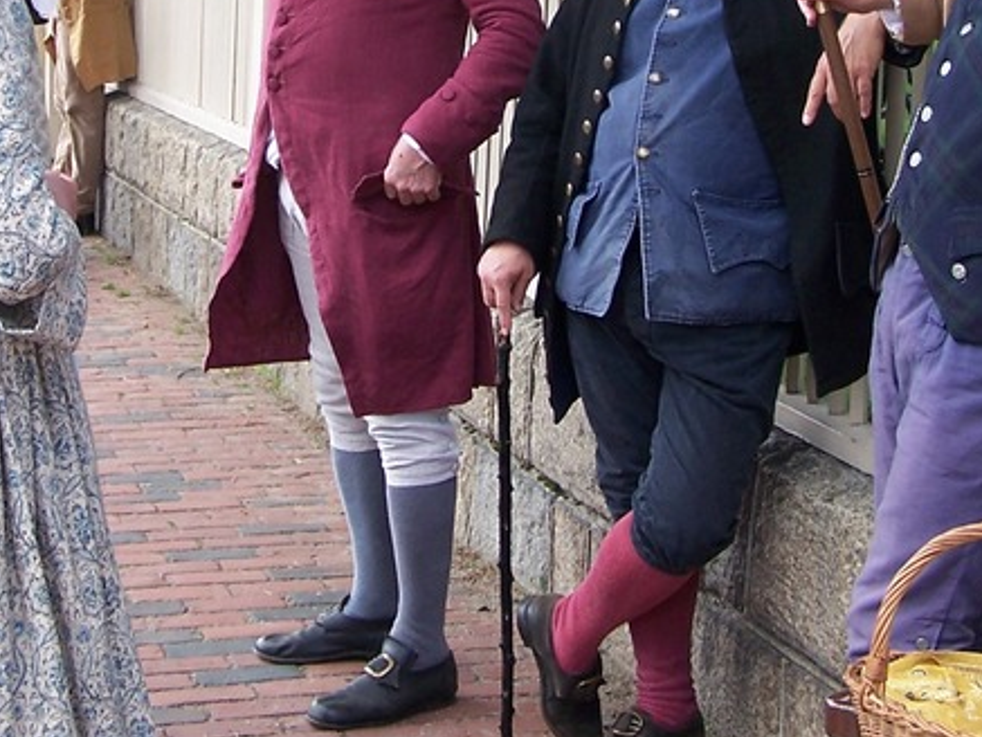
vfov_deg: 16.7
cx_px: 463
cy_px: 18
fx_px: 2469
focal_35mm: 87
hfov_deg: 22.5
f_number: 2.8
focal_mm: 6.3
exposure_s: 1/160
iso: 80
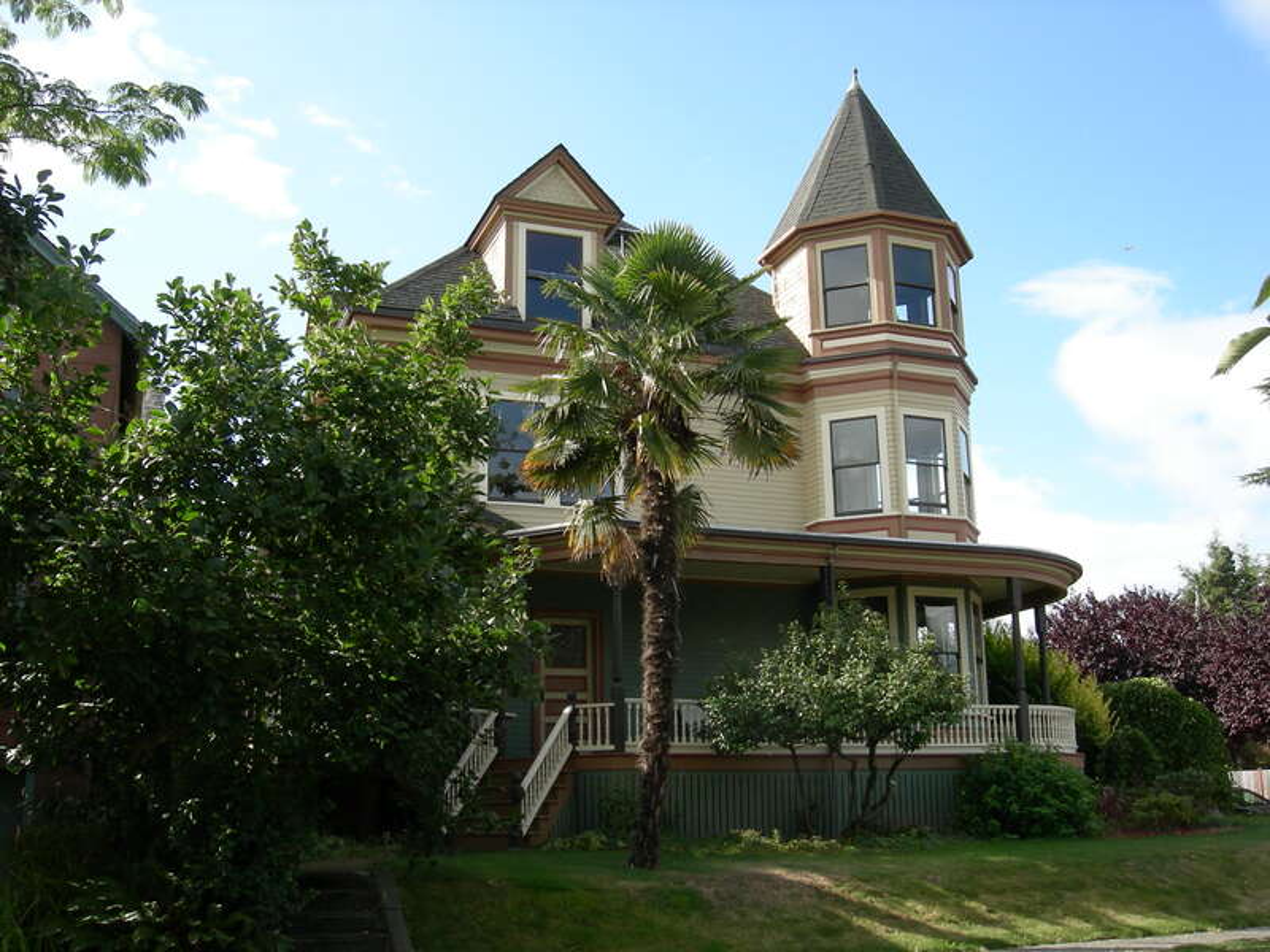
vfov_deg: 39.7
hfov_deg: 51.4
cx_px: 635
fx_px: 1321
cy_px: 476
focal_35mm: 36
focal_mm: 7.5
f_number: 5.4
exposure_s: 1/168
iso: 64
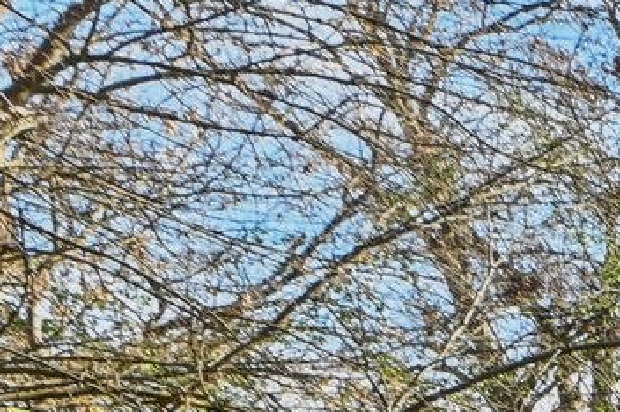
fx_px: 1600
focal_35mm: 93
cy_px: 761
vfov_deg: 13.1
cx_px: 1737
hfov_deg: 12.4
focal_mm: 16
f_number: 13
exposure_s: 1/80
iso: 400
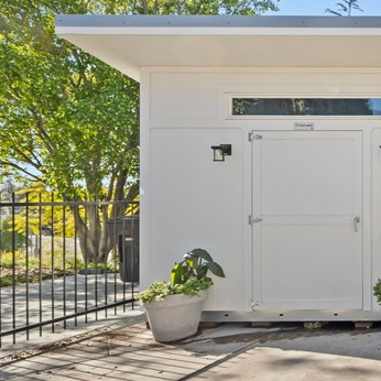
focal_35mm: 32
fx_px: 398
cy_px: 231
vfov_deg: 50.7
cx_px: 542
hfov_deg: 31.7
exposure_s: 1/25
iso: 125
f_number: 9
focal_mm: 12
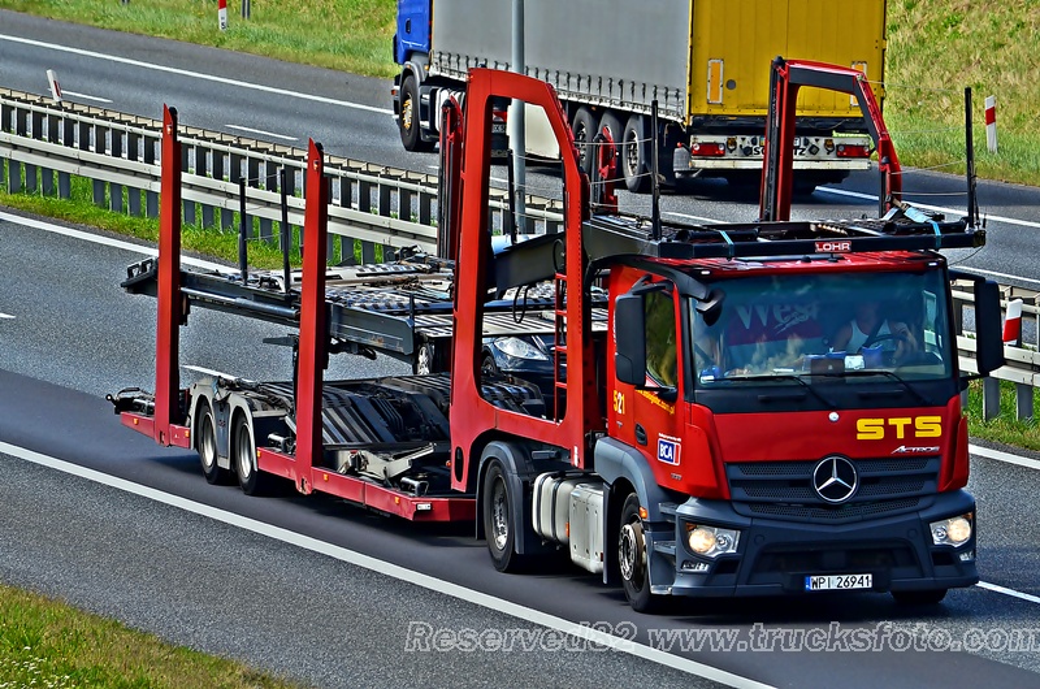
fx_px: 10379
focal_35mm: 360
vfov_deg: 3.8
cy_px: 344
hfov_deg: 5.7
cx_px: 520
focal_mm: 240
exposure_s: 1/800
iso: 200
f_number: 8
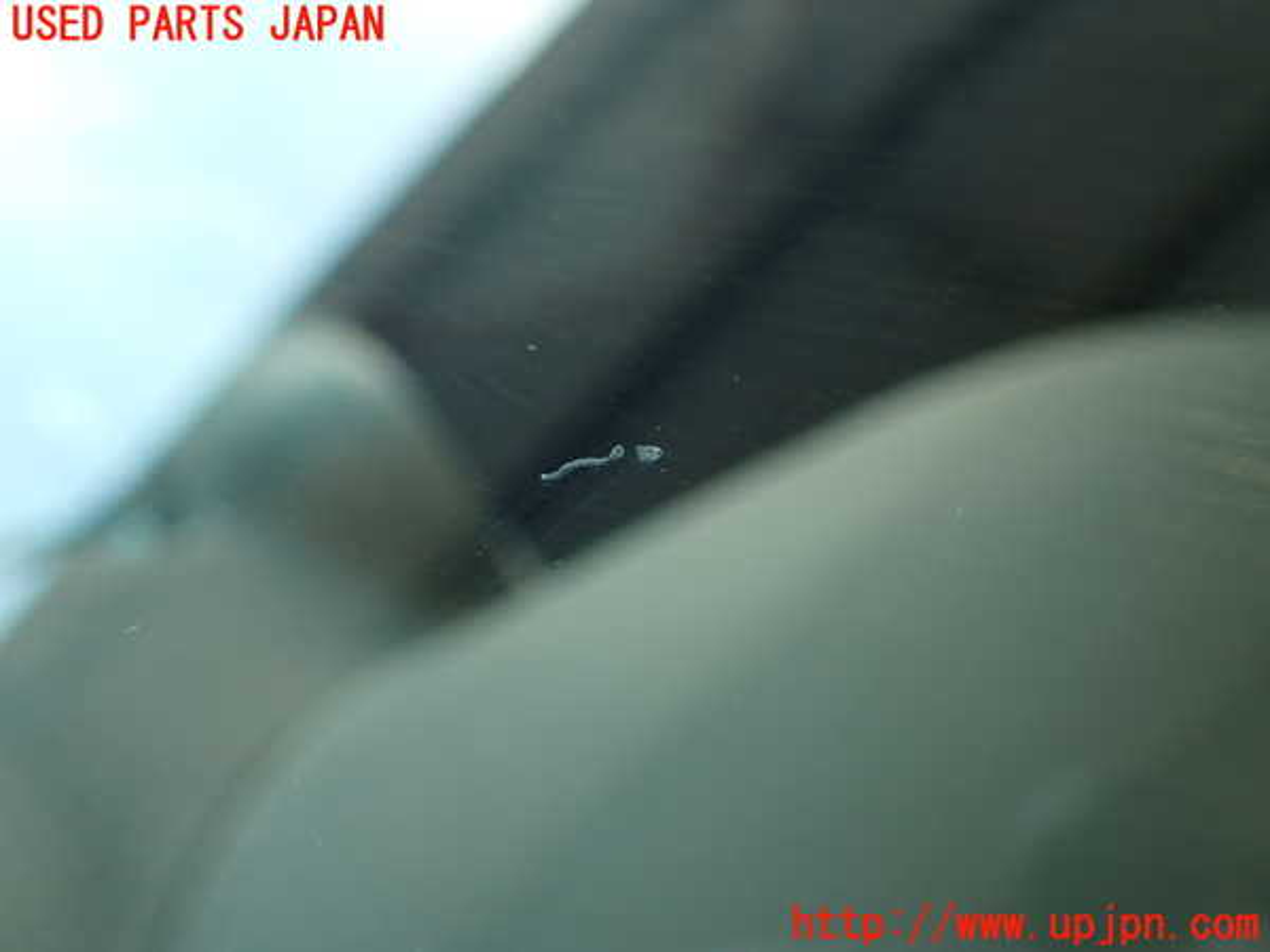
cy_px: 476
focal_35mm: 36
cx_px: 635
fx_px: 1321
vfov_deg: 39.7
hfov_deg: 51.4
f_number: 2.5
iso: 200
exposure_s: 1/40
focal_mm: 6.37
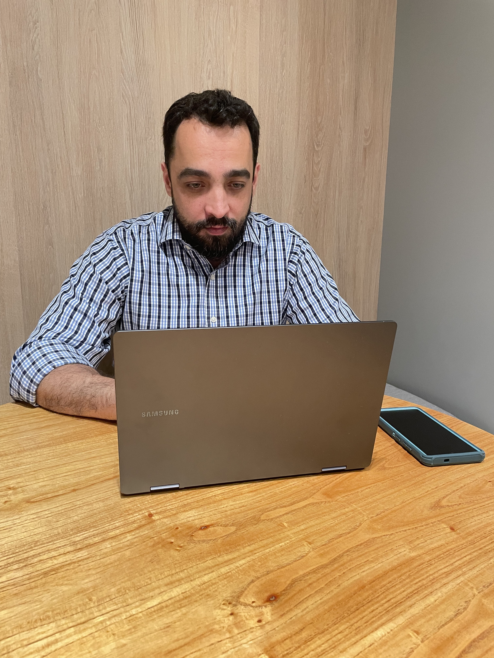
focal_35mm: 26
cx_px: 247
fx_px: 495
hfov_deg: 53.1
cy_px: 329
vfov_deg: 67.3
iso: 320
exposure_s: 1/60
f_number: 1.6
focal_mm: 4.2
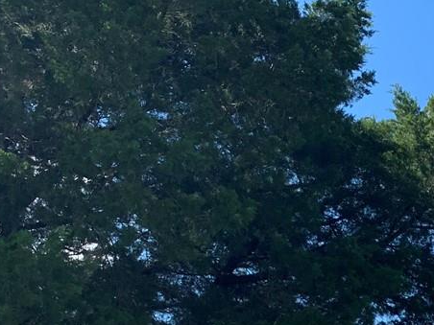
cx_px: 650
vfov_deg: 15.2
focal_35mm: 92
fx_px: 1153
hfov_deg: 18.8
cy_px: 436
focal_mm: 4.25
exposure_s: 1/1536
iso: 25
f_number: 1.8
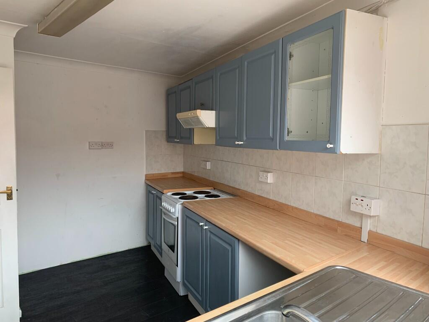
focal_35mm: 26
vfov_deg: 53.1
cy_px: 161
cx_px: 214
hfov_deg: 67.3
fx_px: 322
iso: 40
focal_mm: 4.25
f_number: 1.8
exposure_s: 1/121
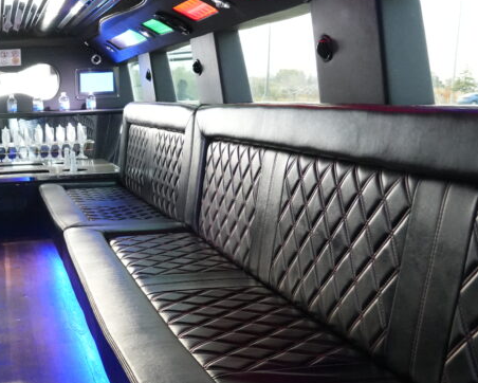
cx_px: 3
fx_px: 722
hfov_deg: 33.6
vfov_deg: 29.7
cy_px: 202
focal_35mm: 51
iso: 8000
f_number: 6.3
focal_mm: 24
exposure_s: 1/60
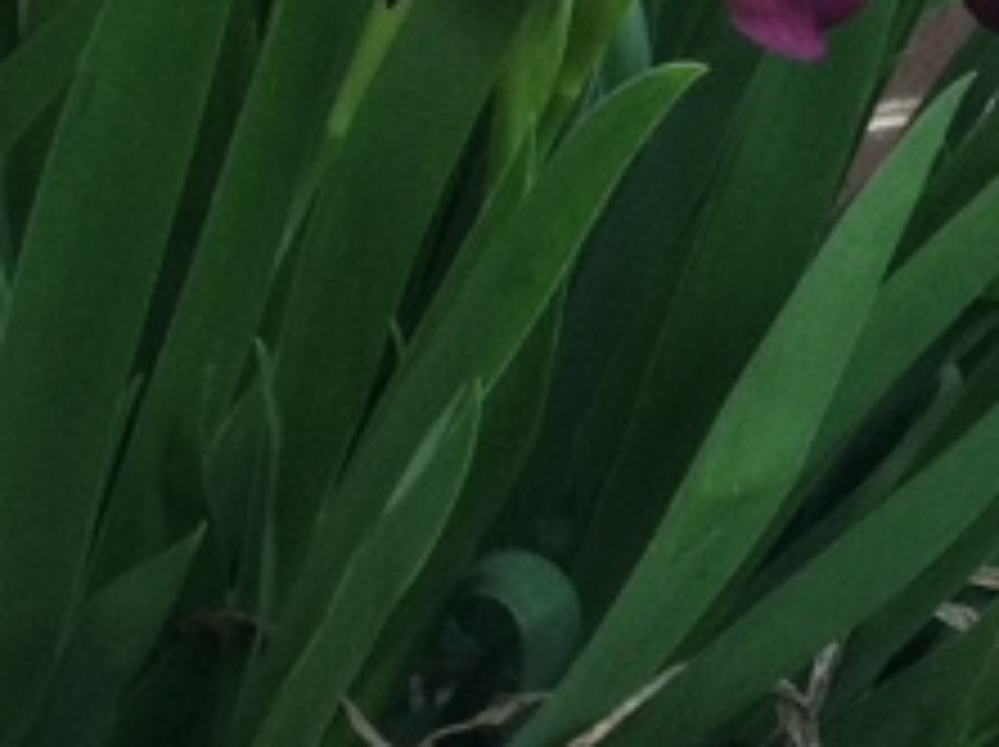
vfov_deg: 7.3
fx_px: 5881
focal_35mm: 204
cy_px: 284
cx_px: 1786
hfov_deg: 9.3
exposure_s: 1/132
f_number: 2.8
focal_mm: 3.85
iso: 80
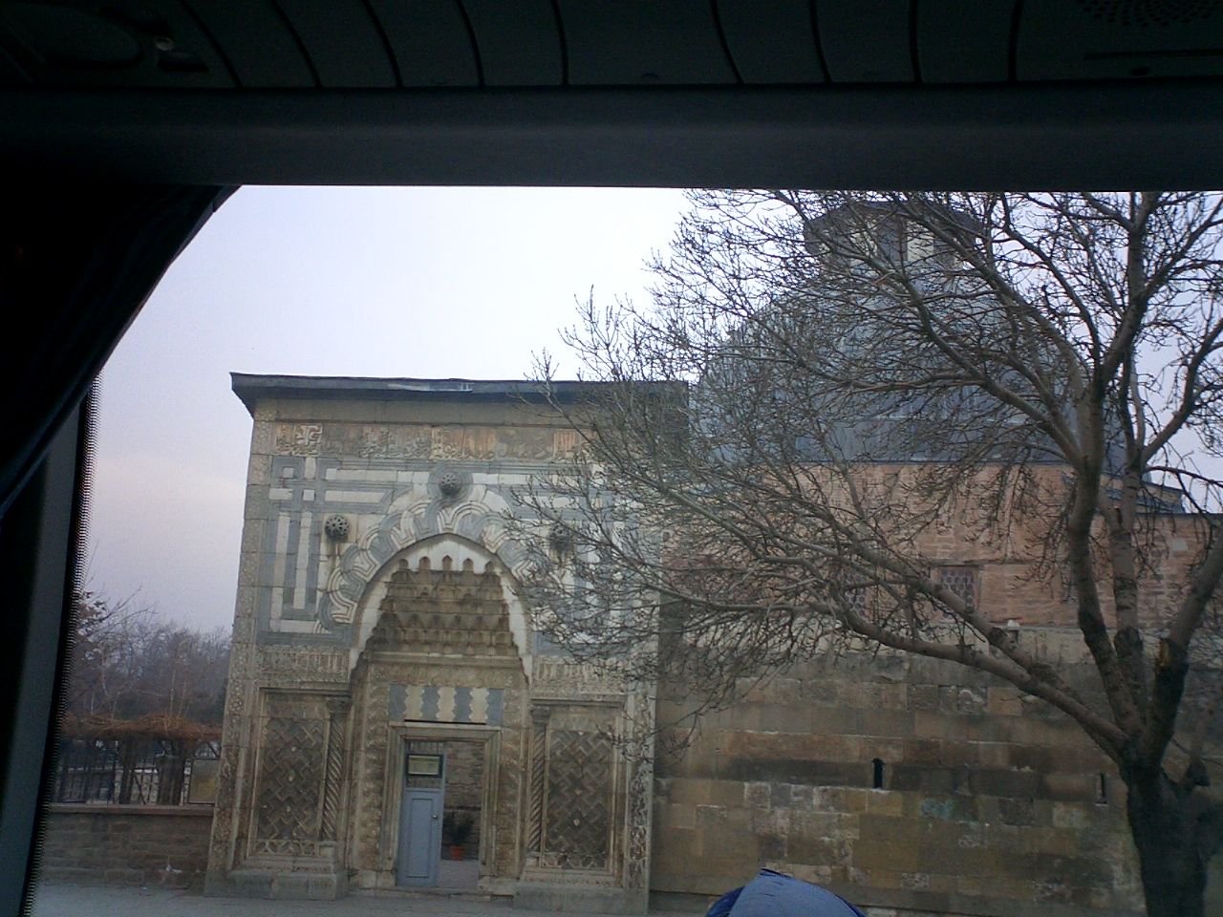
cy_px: 458
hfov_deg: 50.1
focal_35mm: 37
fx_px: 1307
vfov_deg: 38.7
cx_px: 612
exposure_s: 1/80
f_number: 3.5
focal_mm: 5.6
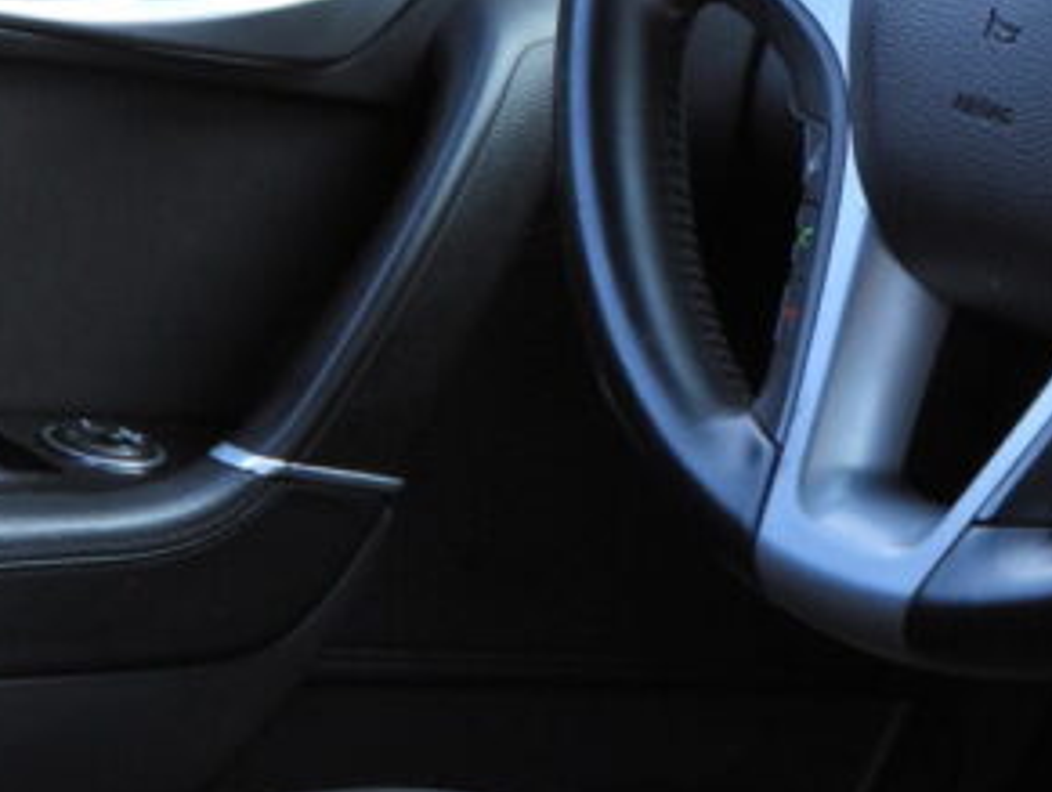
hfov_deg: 11.3
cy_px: -54
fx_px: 5203
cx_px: 1262
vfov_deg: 8.6
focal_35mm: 171
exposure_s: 1/80
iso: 100
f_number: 3.5
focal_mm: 12.6
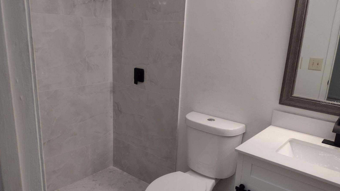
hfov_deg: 64.3
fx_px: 270
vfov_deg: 38.9
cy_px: 102
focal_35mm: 30
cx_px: 168
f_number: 1.7
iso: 173
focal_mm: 4.71
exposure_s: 1/40
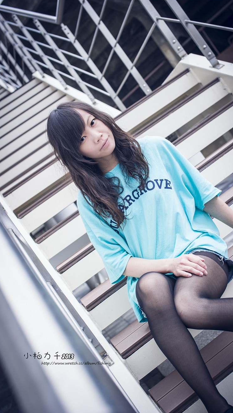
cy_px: 205
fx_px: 582
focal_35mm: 53
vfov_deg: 39.2
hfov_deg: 22.6
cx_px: 127
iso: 320
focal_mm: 50
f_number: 5.6
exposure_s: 1/125
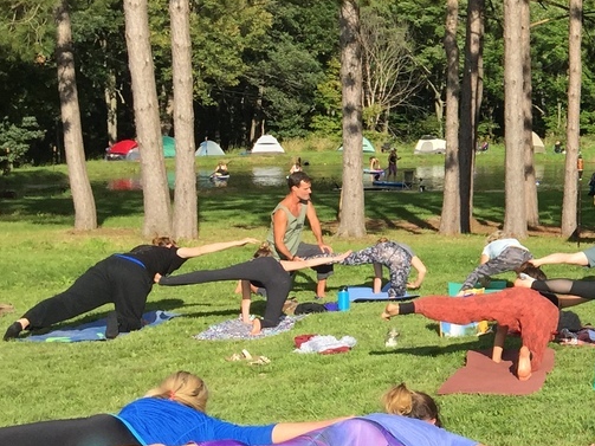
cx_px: 814
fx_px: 1426
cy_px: 124
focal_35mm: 83
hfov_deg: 21.0
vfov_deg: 17.7
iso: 32
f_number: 2.2
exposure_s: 1/1464
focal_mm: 4.15
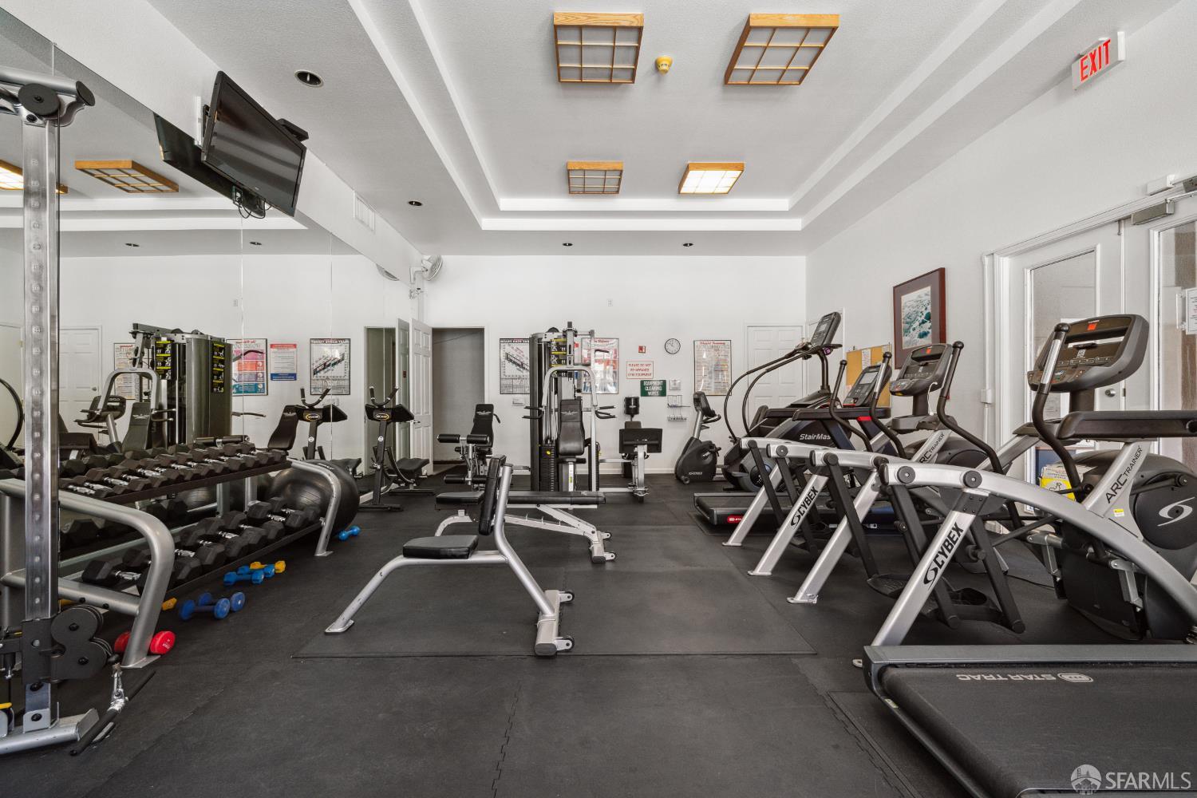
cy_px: 399
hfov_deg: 104.3
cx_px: 598
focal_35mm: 14
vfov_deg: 81.2
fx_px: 465
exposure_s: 1/5
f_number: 11
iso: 640
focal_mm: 14
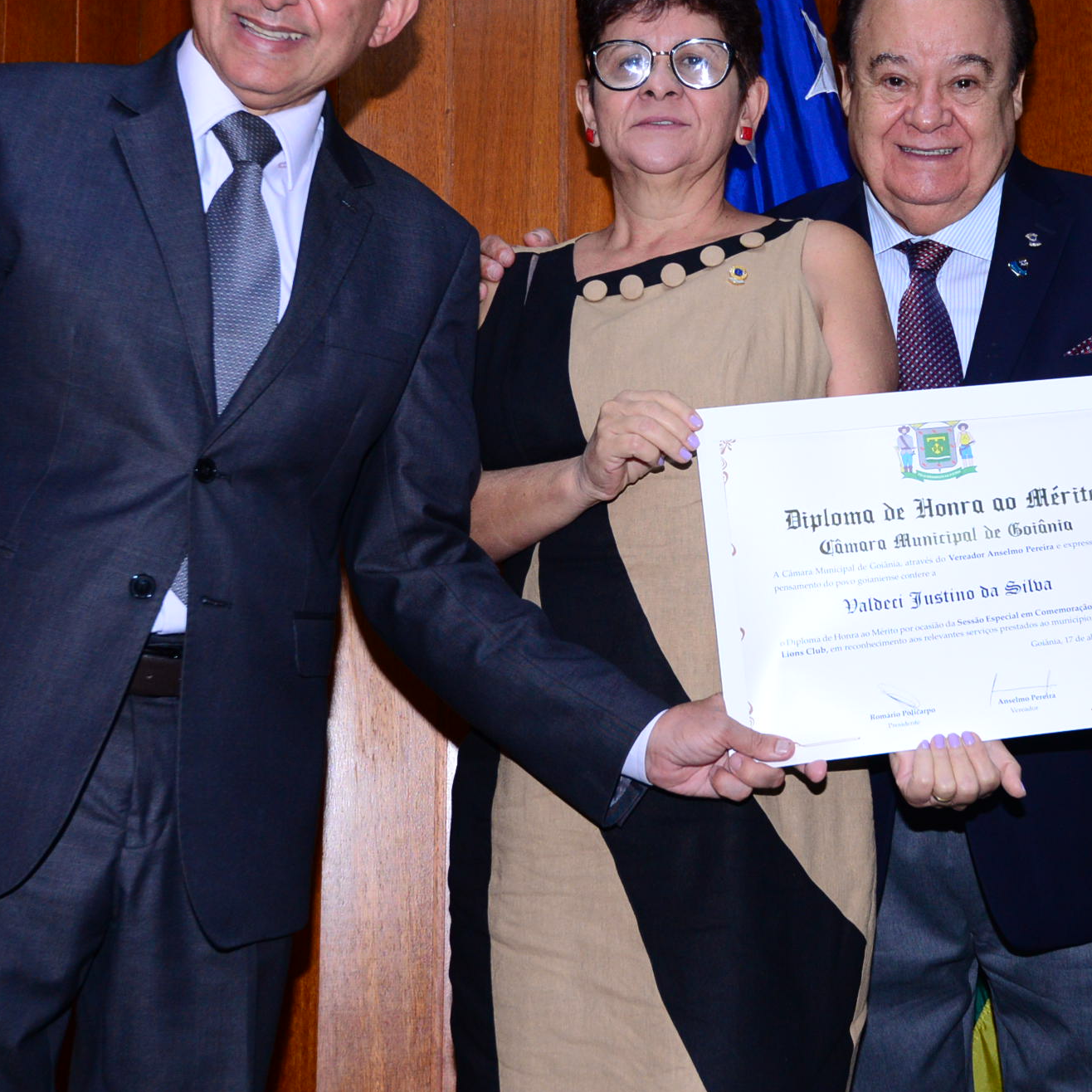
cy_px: 429
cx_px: 739
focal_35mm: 68
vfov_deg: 25.3
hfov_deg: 25.2
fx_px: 2427
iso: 1600
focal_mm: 35
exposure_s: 1/125
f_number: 5.6
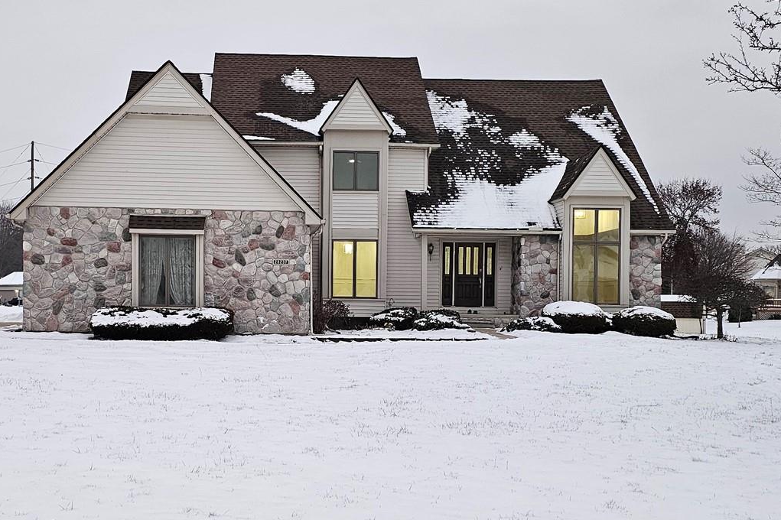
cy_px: 318
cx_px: 321
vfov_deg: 28.0
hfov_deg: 41.0
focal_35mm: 48
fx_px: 1041
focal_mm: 6.3
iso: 160
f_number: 1.7
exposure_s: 1/180
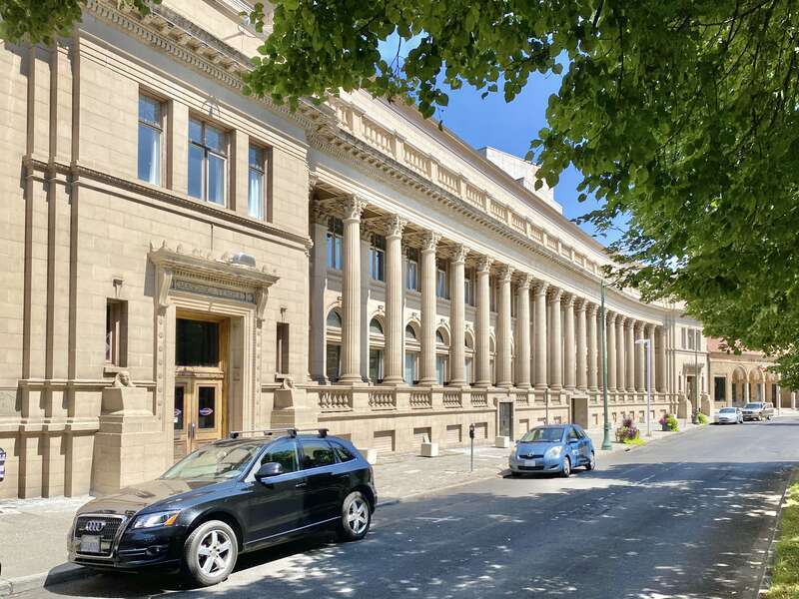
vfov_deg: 53.1
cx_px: 400
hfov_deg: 67.3
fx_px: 600
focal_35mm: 26
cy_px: 300
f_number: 1.8
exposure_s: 1/1927
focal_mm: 4.25
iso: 32
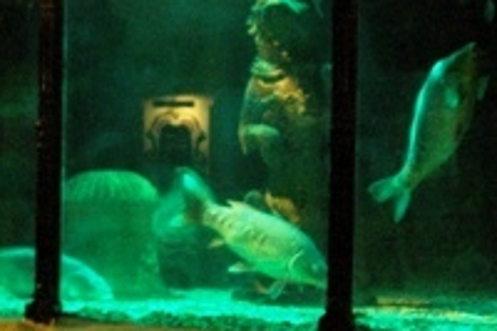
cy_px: 132
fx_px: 1655
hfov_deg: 16.1
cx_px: -176
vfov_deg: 11.4
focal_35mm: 120
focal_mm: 28
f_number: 3.5
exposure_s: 1/25
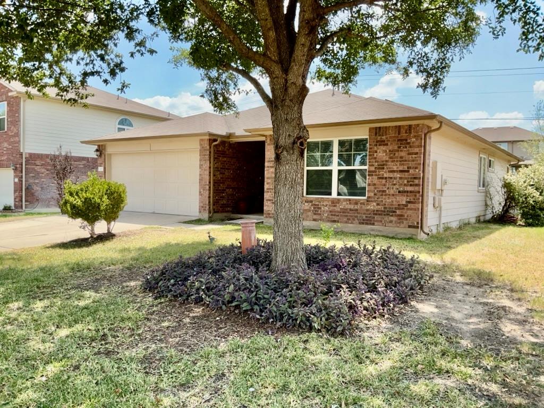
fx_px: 424
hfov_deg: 65.3
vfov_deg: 51.4
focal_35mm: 27
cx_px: 272
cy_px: 204
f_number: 1.8
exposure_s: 1/929
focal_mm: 3
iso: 32
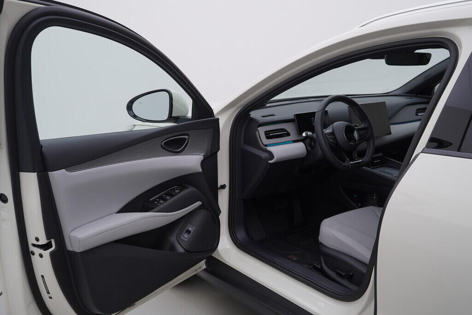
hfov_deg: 53.1
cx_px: 236
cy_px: 158
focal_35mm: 36
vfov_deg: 36.9
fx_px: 472
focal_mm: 24
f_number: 4.5
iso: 125
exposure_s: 1/100
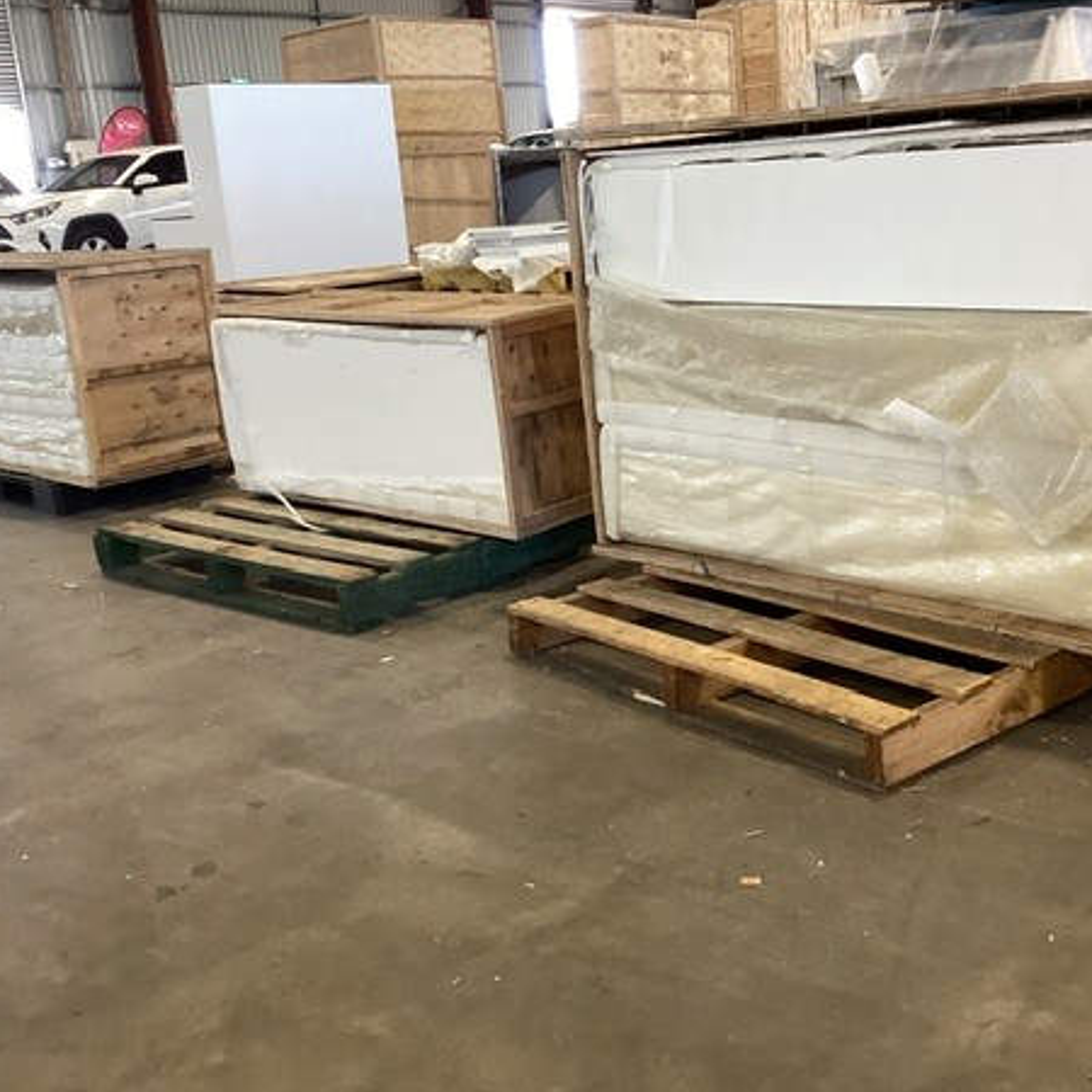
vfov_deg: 42.8
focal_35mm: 39
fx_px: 1392
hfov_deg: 42.7
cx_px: 631
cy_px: 553
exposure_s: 1/50
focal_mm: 3.3
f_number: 2.4
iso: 200
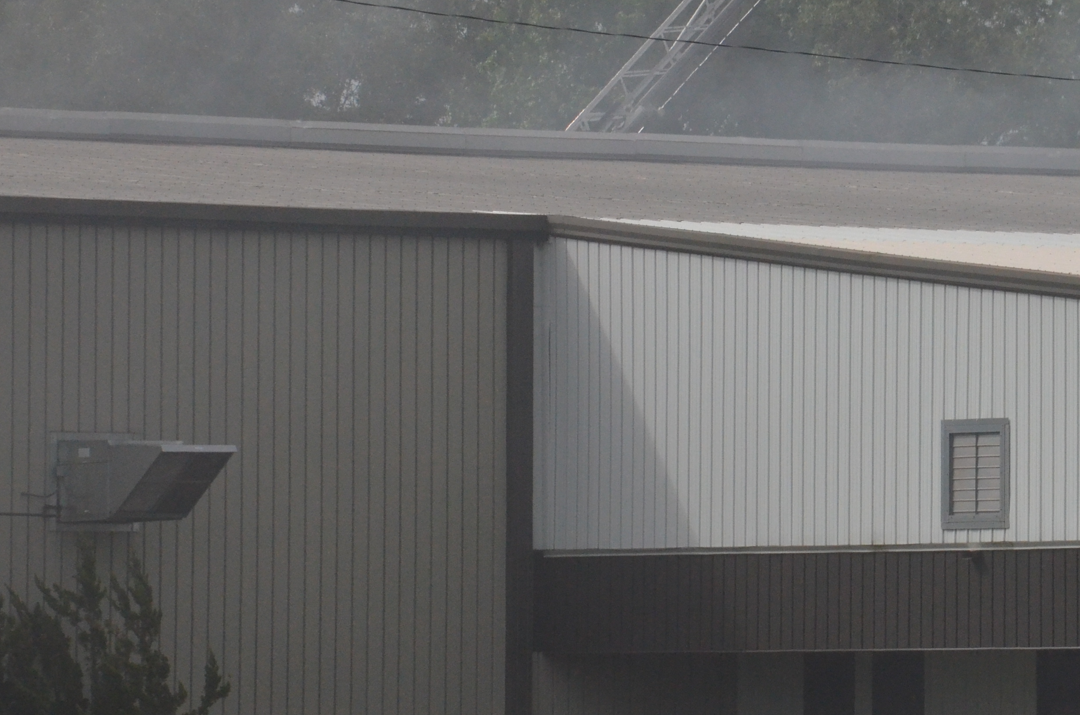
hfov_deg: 4.6
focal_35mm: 446
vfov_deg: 3.1
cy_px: 329
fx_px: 13353
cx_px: 914
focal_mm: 150
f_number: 9
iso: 2000
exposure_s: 1/4000
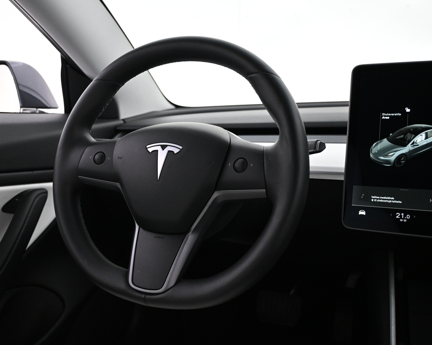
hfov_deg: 47.6
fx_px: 486
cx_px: 168
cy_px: 173
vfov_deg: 39.2
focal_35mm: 38
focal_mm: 22
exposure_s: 1/40
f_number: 4
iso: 1600
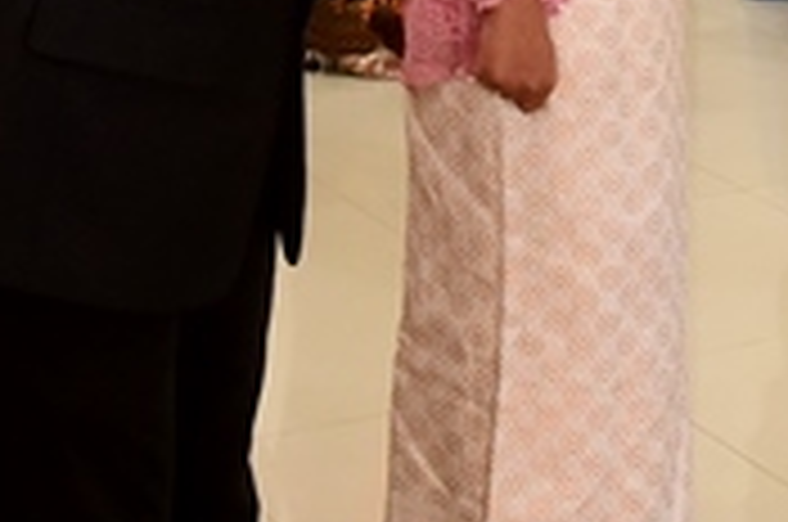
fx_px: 2600
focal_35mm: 119
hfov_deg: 17.2
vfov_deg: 10.8
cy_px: -378
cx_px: 347
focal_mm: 26
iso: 2500
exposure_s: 1/125
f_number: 5.6
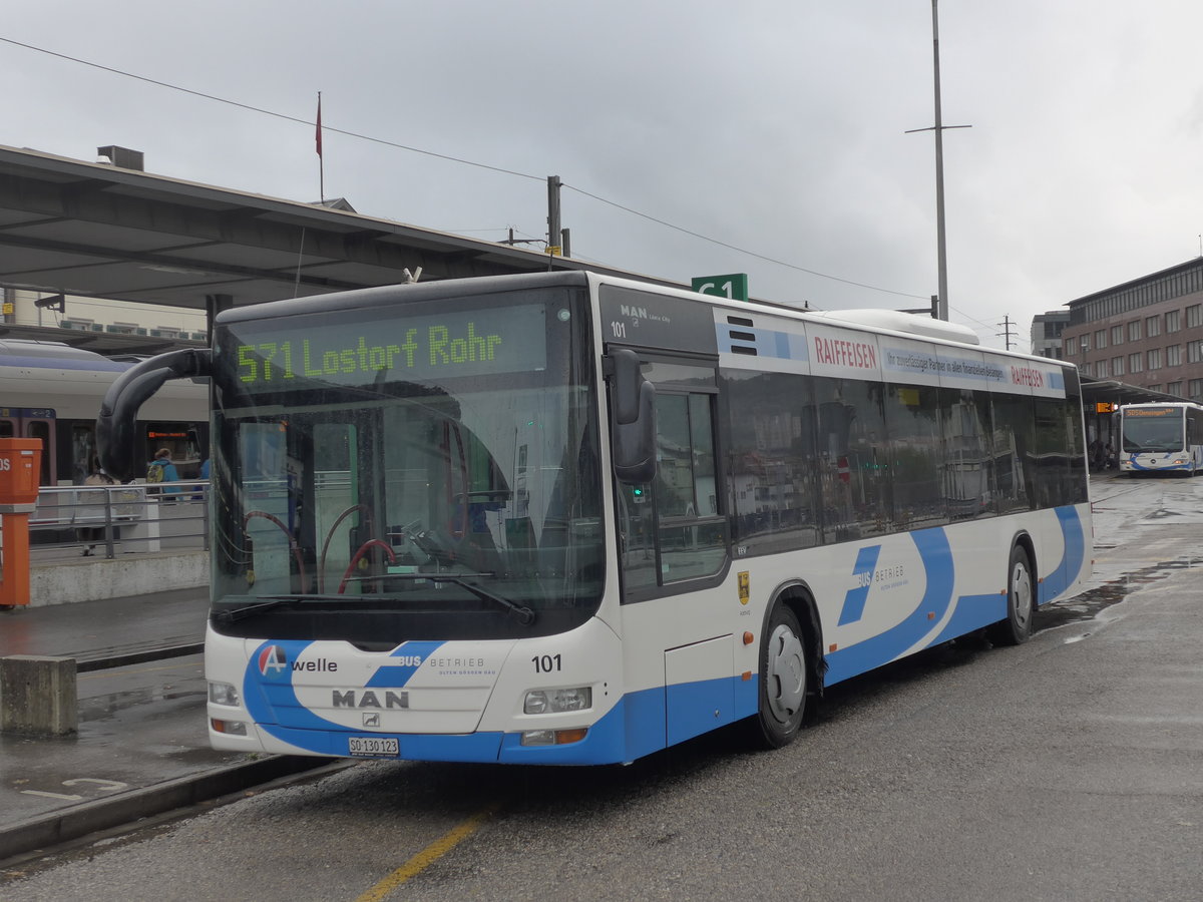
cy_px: 451
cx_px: 602
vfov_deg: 29.7
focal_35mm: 49
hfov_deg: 38.9
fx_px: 1703
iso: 160
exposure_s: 1/125
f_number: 3.2
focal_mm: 10.1
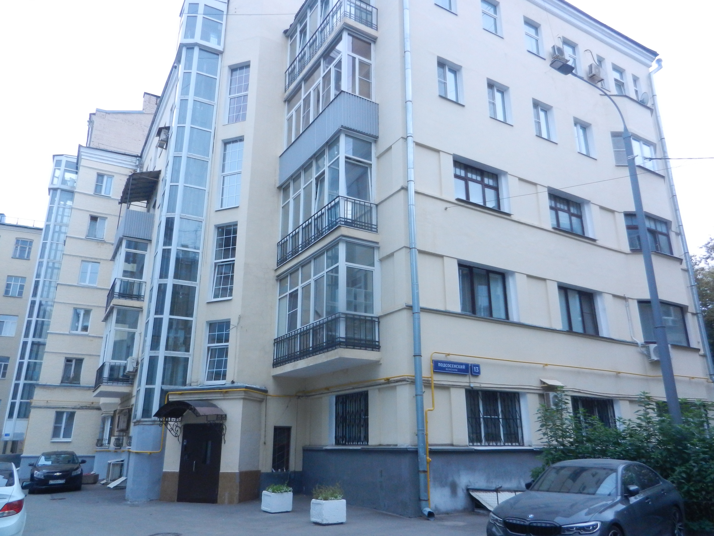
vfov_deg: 54.9
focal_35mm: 25
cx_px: 357
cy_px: 268
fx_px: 516
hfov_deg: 69.4
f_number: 3.5
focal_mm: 4.5
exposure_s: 1/400
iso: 400
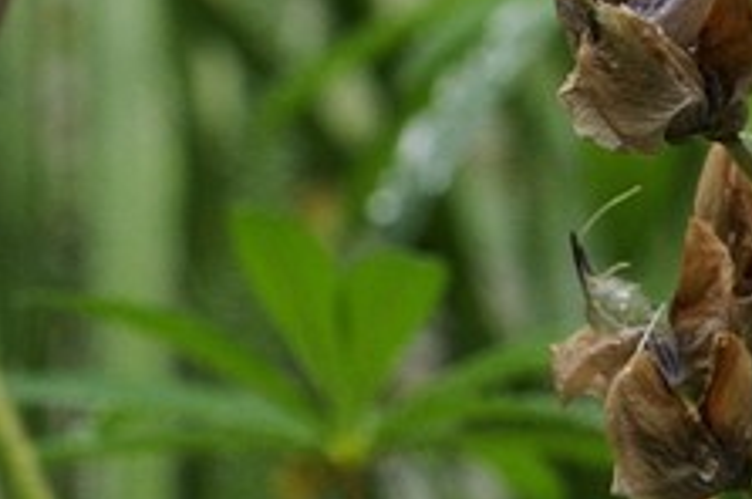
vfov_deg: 4.3
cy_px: -1155
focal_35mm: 302
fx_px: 6299
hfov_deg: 6.6
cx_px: 1507
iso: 800
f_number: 6.3
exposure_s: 1/250
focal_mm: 42
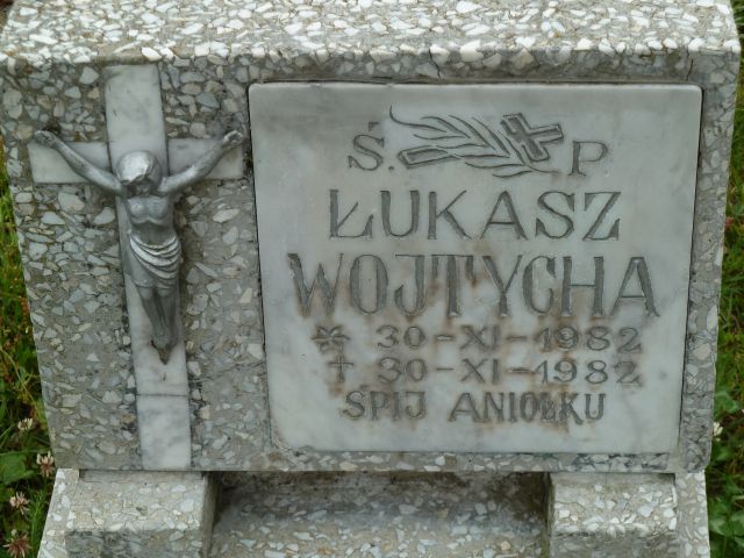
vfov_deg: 13.3
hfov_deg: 17.7
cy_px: 279
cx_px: 372
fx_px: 2386
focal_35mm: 111
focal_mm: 18.2
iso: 80
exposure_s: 1/125
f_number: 4.4
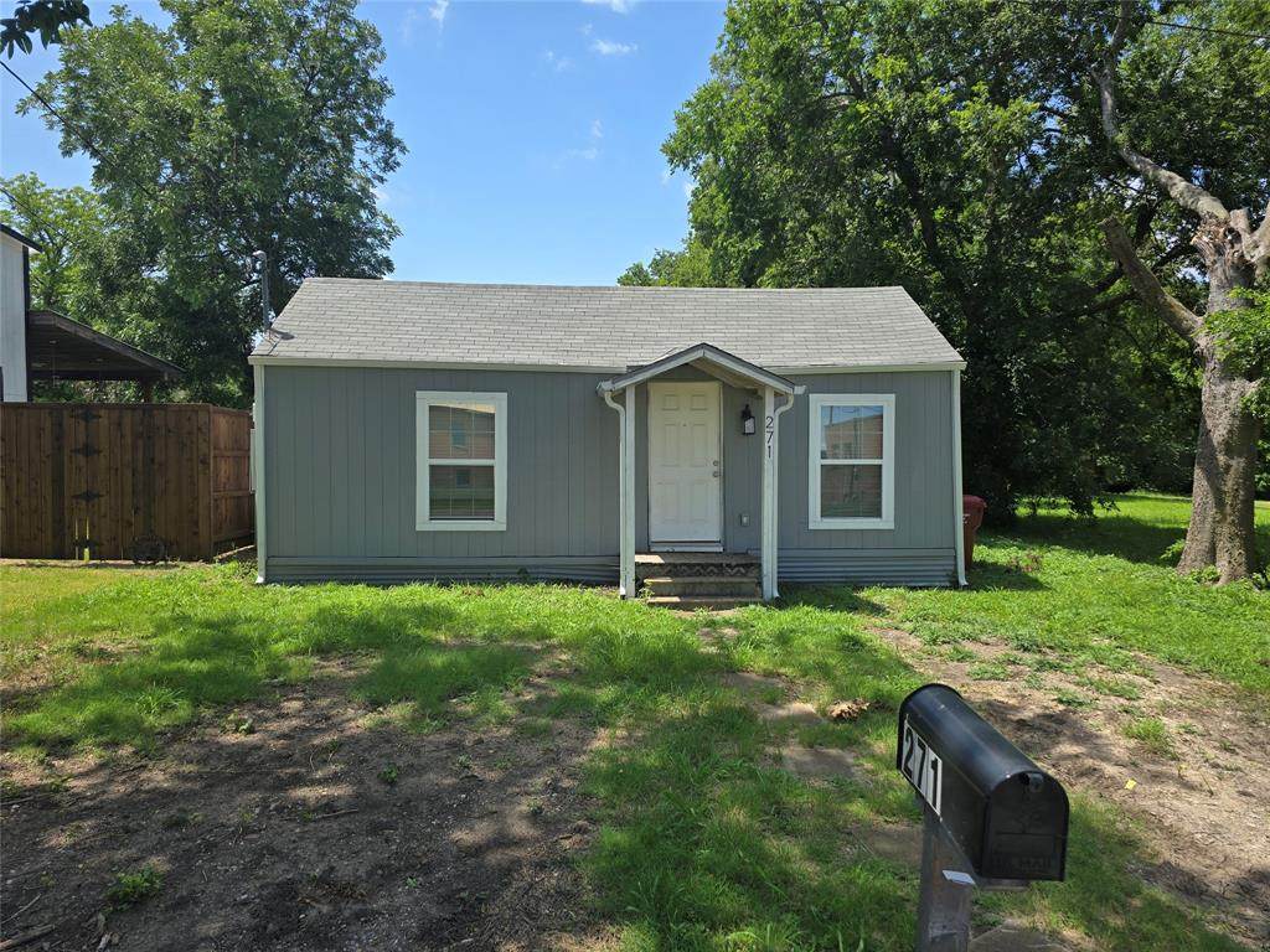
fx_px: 844
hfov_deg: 73.9
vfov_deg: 58.9
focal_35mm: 23
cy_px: 476
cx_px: 635
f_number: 1.7
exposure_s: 1/493
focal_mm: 6.3
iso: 12
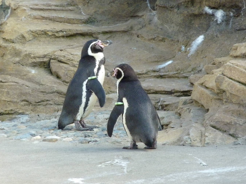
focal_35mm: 358
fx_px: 2544
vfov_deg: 4.2
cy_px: 79
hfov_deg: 5.5
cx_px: 119
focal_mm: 49.2
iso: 400
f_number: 4.9
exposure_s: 1/320
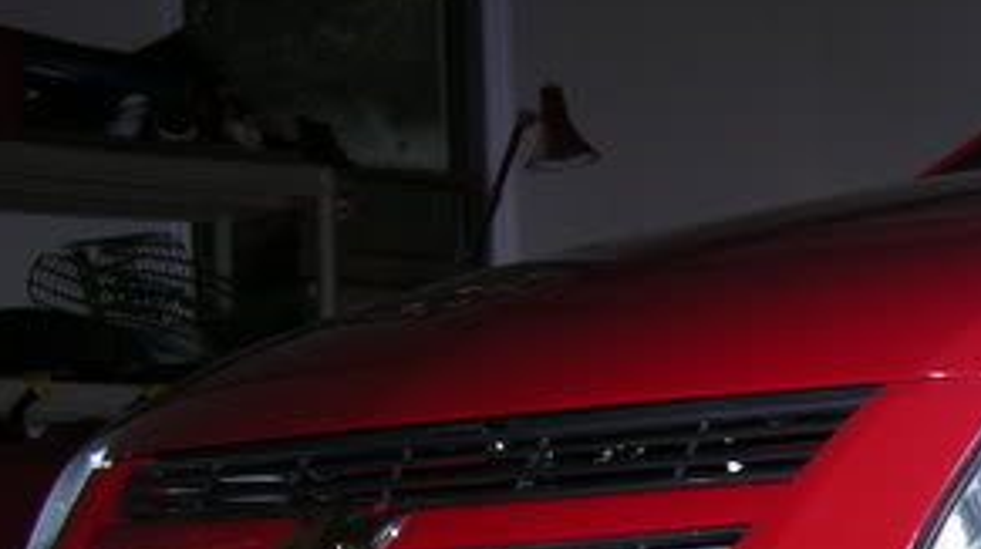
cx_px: 1210
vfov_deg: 11.1
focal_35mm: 105
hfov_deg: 19.1
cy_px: 829
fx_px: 2729
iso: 50
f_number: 2.8
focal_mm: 8.9
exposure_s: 1/60.1
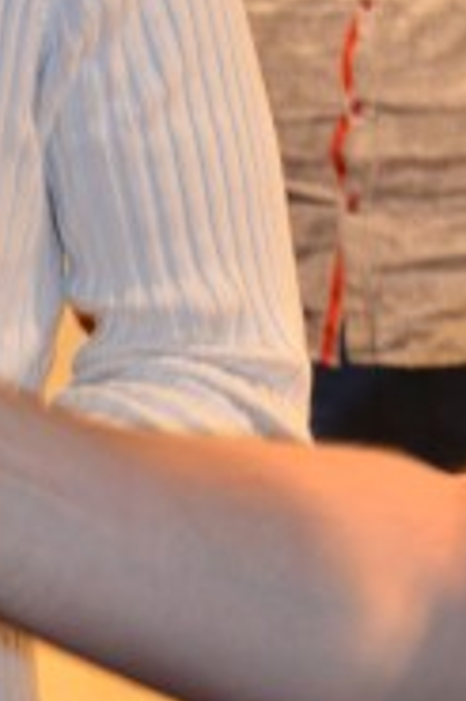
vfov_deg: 13.3
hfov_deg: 8.8
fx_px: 2935
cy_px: -76
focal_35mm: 151
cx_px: -267
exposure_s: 1/60
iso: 800
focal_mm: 27
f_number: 4
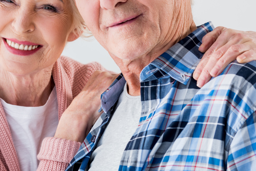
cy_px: 41
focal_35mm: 239
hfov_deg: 8.6
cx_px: 21
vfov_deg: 5.8
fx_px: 1700
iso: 100
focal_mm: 110
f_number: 4.5
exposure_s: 1/160
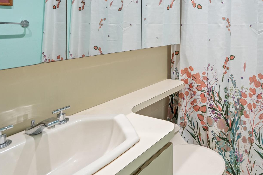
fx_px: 197
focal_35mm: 27
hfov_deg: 60.9
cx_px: 217
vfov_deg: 45.3
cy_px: 33
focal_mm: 16
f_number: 5
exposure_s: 1/10
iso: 800
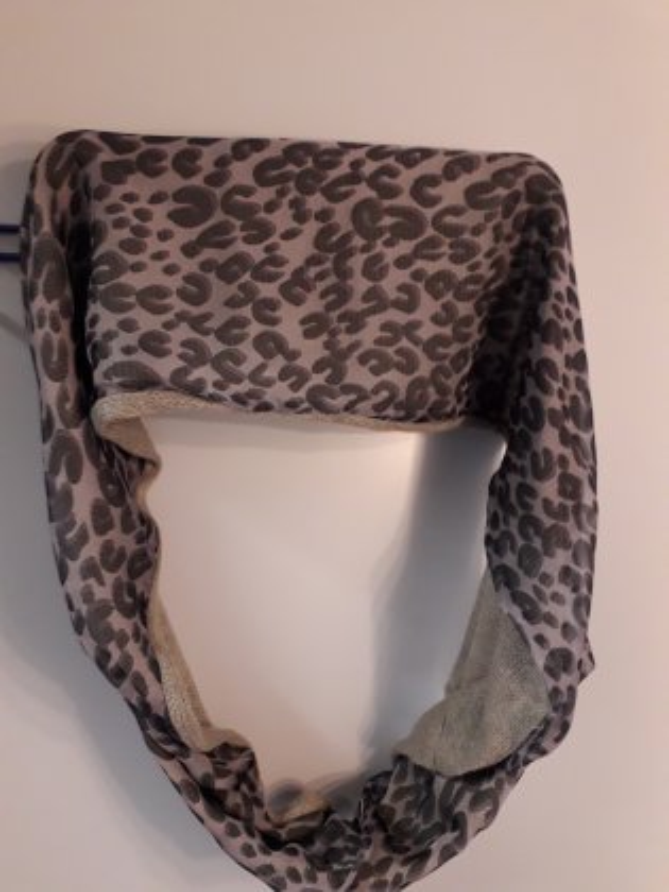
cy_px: 446
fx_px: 696
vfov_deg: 65.3
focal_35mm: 27
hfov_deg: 51.4
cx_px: 334
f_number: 1.9
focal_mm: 3.6
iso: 250
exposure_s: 1/25
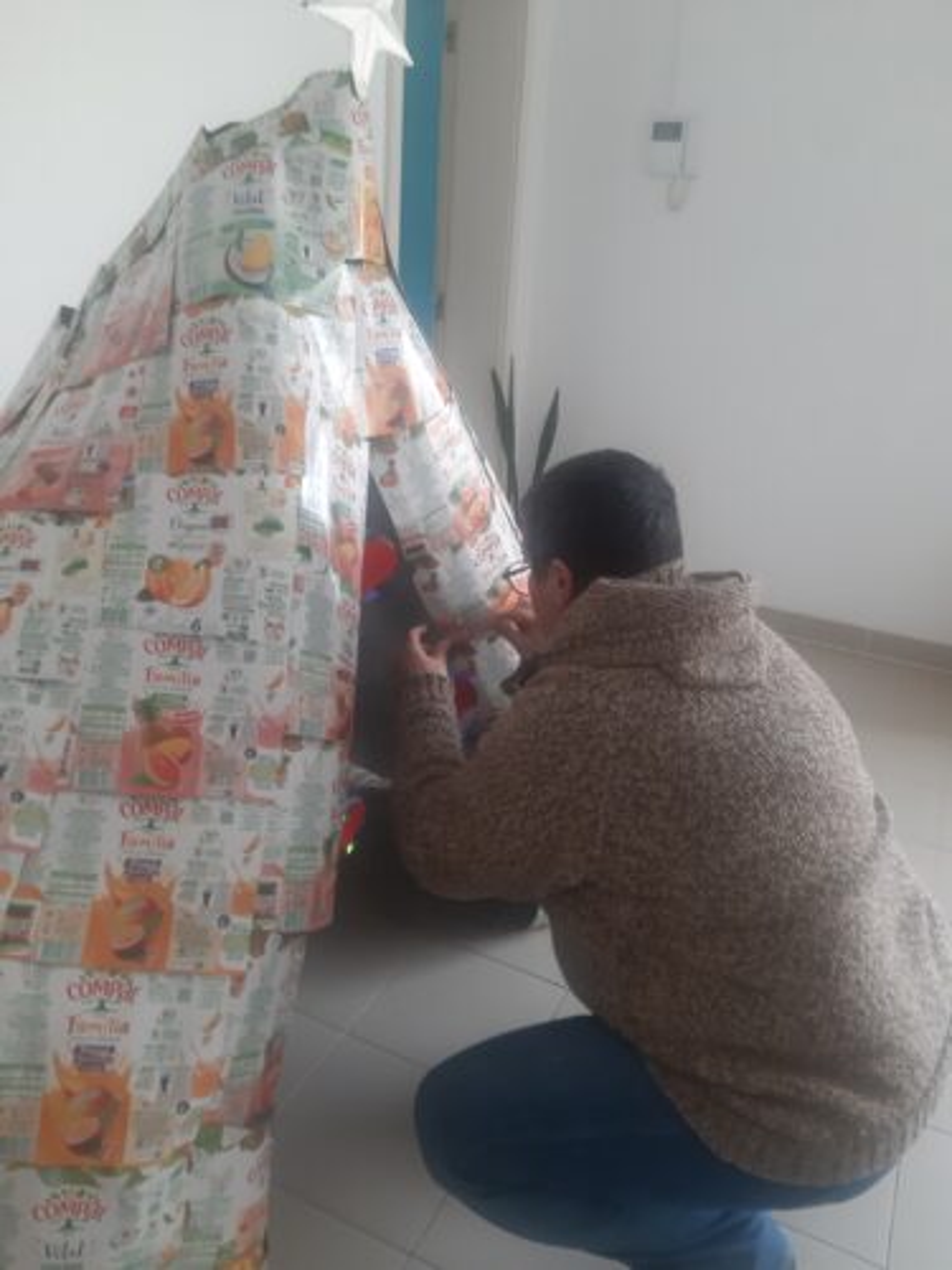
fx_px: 990
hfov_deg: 51.4
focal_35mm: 27
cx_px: 476
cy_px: 635
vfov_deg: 65.3
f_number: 1.7
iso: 125
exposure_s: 1/50
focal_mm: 3.93
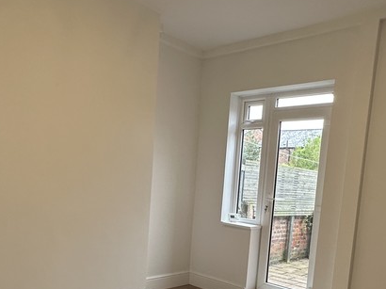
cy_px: 227
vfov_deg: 39.2
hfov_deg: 52.6
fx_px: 390
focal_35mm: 35
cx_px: 202
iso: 125
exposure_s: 1/99
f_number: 2.2
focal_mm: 2.22
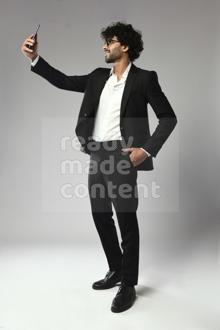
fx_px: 312
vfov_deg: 55.8
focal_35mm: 34
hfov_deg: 38.9
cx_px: 110
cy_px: 165
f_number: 5.6
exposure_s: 1/125
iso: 400
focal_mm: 34
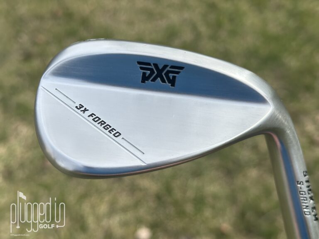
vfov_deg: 30.3
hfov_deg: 39.7
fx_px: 442
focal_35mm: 48
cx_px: 160
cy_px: 120
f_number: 1.78
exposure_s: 1/2469
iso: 64
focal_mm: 6.86
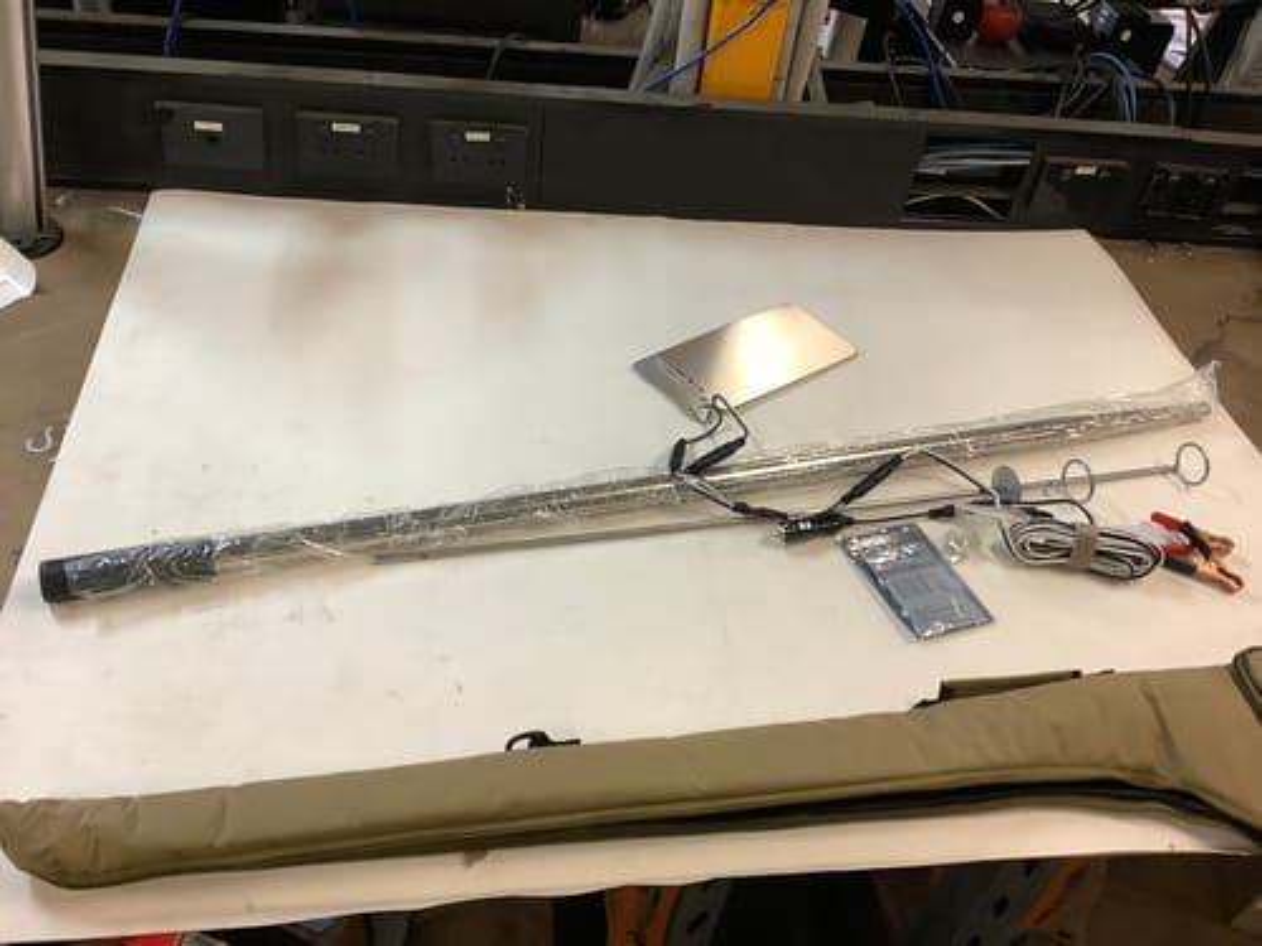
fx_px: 1130
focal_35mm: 31
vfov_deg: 45.4
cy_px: 473
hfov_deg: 58.4
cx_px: 631
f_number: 2.4
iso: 200
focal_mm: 3.3
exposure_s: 1/50
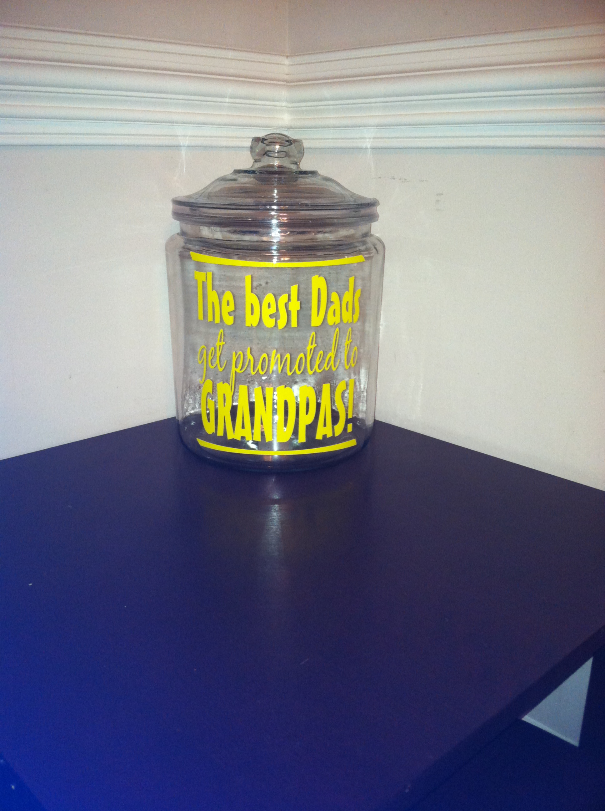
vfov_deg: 52.7
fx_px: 818
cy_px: 406
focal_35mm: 35
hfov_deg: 40.6
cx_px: 302
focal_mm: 3.85
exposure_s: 1/15
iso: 160
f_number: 2.8
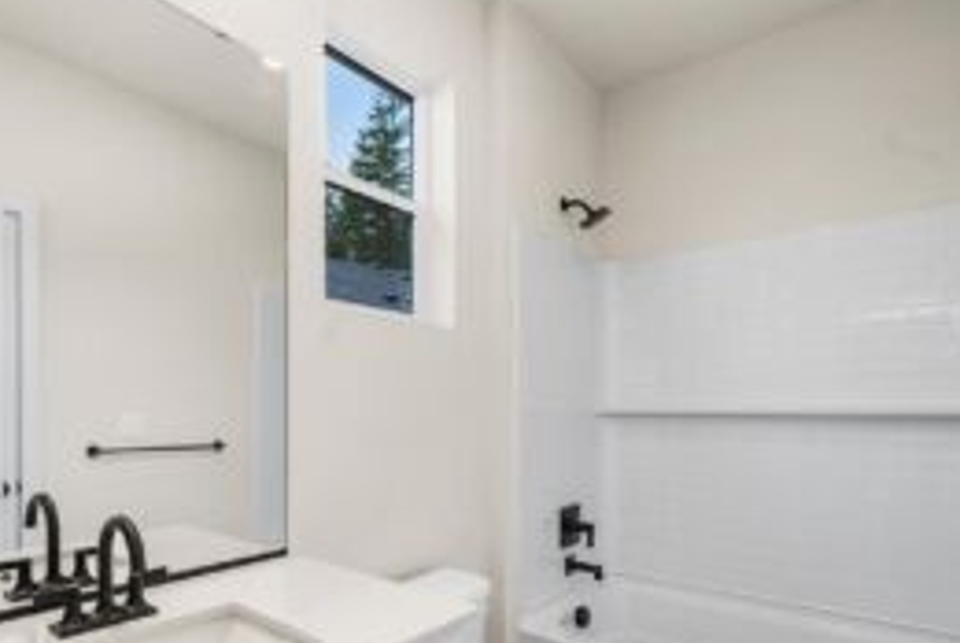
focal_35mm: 20
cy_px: 438
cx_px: 417
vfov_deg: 60.3
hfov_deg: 83.5
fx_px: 534
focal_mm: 13
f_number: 7.1
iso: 80
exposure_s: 1/60
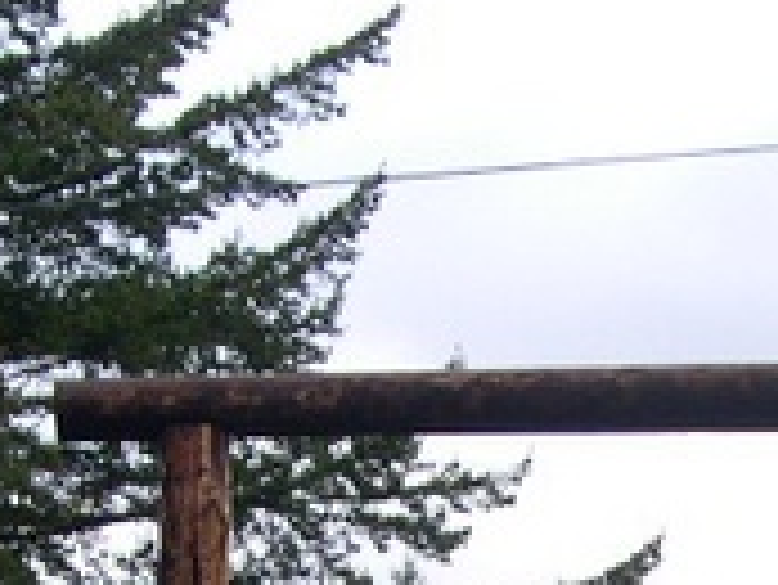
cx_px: 832
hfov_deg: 11.1
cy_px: 1022
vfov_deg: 8.2
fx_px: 3958
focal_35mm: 176
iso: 100
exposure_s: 1/271
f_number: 2.8
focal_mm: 8
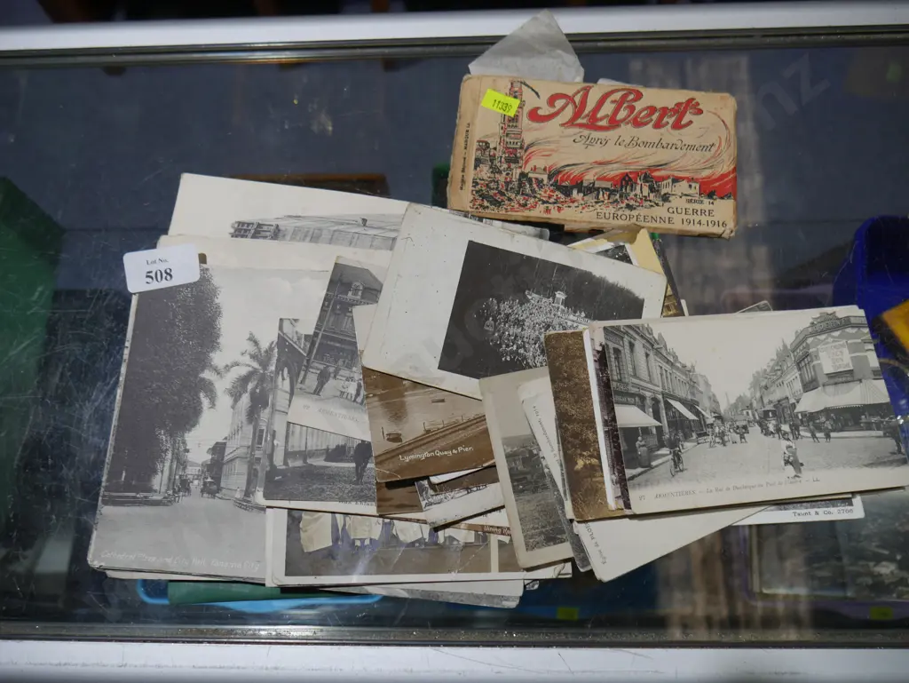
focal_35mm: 28
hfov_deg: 63.4
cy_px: 342
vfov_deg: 49.8
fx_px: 736
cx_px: 454
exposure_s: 1/125
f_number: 4
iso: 200
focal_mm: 14
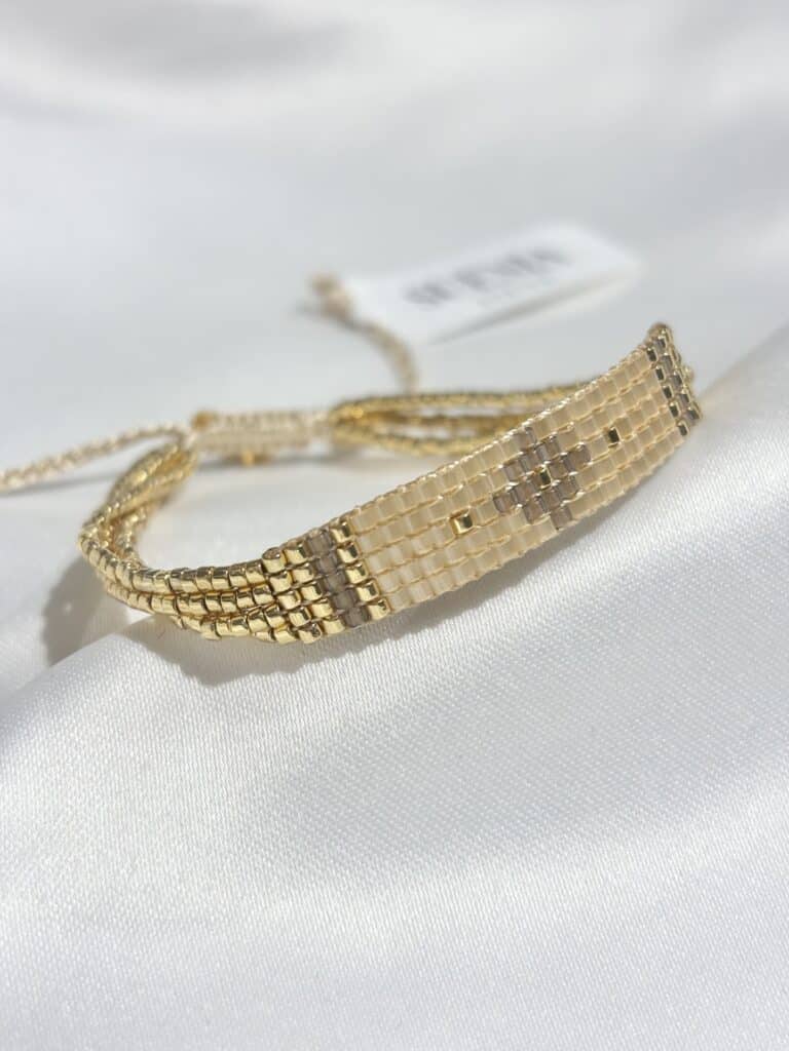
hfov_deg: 28.0
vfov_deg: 36.8
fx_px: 1580
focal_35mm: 52
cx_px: 394
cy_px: 526
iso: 32
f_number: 1.6
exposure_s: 1/364
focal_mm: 5.96
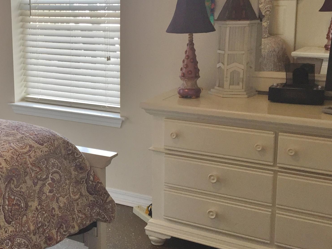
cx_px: 27
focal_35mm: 59
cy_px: 109
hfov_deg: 31.1
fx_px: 566
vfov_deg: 24.8
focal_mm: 4.15
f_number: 2.2
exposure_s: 1/120
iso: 50
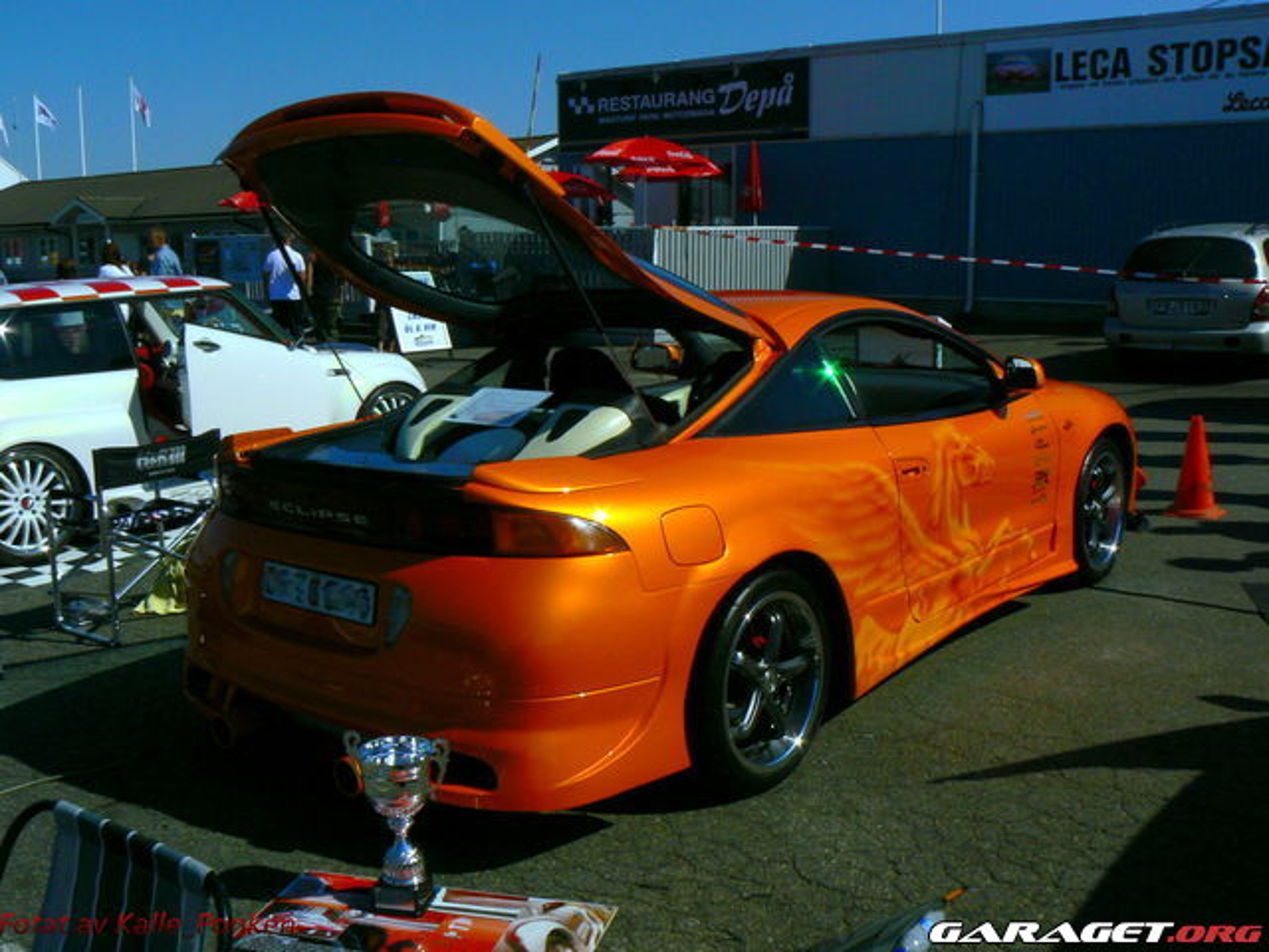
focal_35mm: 36
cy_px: 476
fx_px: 1320
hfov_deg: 51.4
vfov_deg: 39.7
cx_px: 634
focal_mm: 6
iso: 80
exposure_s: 1/800
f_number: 8
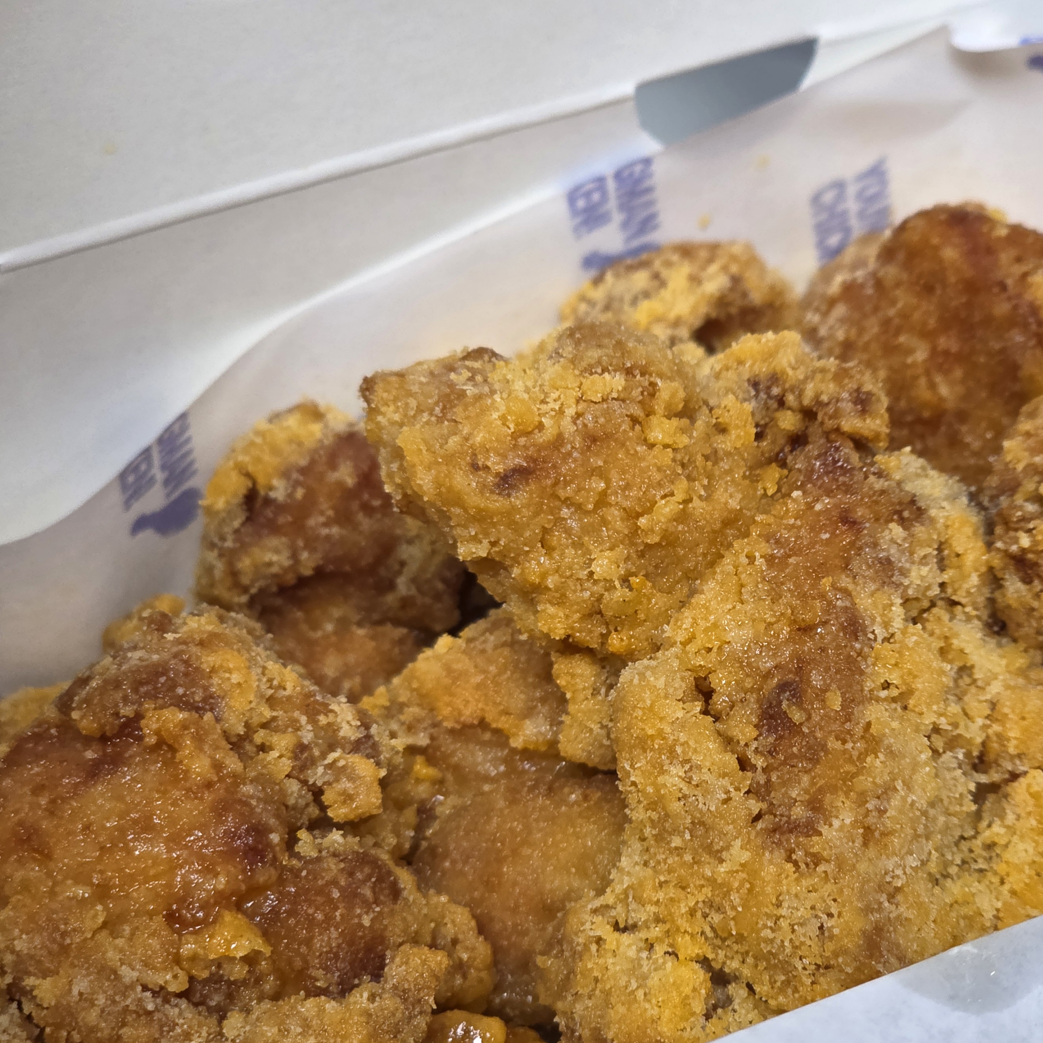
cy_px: 566
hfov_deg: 18.6
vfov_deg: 18.7
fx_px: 3170
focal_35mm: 93
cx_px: 705
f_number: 2.4
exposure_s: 1/120
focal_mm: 7.9
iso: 200
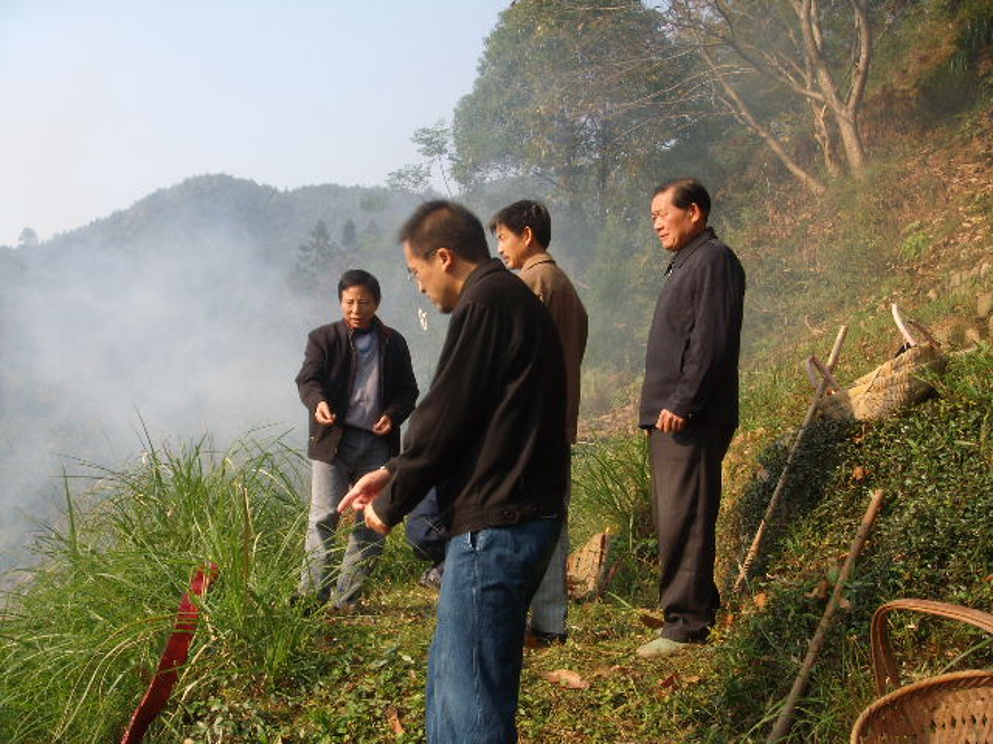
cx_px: 496
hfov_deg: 49.0
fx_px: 1090
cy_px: 372
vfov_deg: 37.7
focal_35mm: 38
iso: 64
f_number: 5.7
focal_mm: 6.4
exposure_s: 1/175
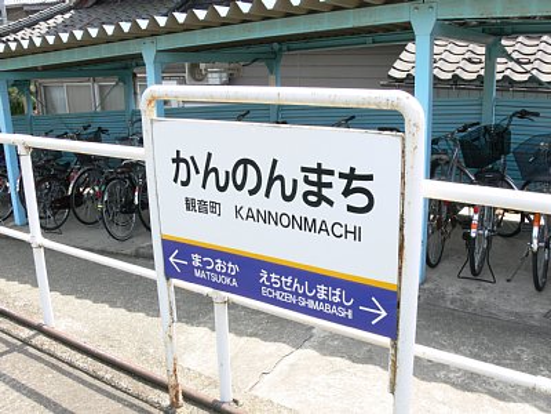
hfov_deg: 52.6
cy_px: 207
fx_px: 557
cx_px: 276
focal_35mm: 35
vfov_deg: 40.7
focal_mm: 7.4
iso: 80
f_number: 5
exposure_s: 1/100
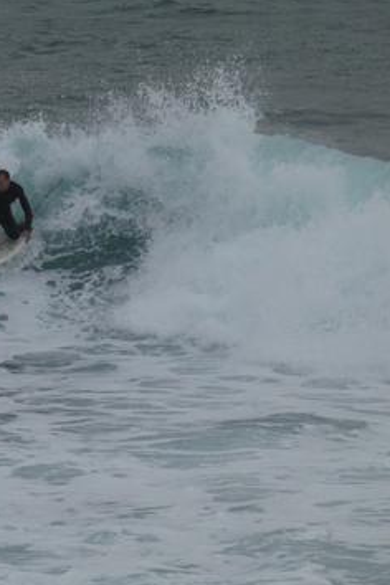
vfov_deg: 5.9
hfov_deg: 4.0
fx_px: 5638
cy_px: 300
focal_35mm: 347
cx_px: -2
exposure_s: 1/500
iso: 400
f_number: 5.5
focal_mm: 42.3
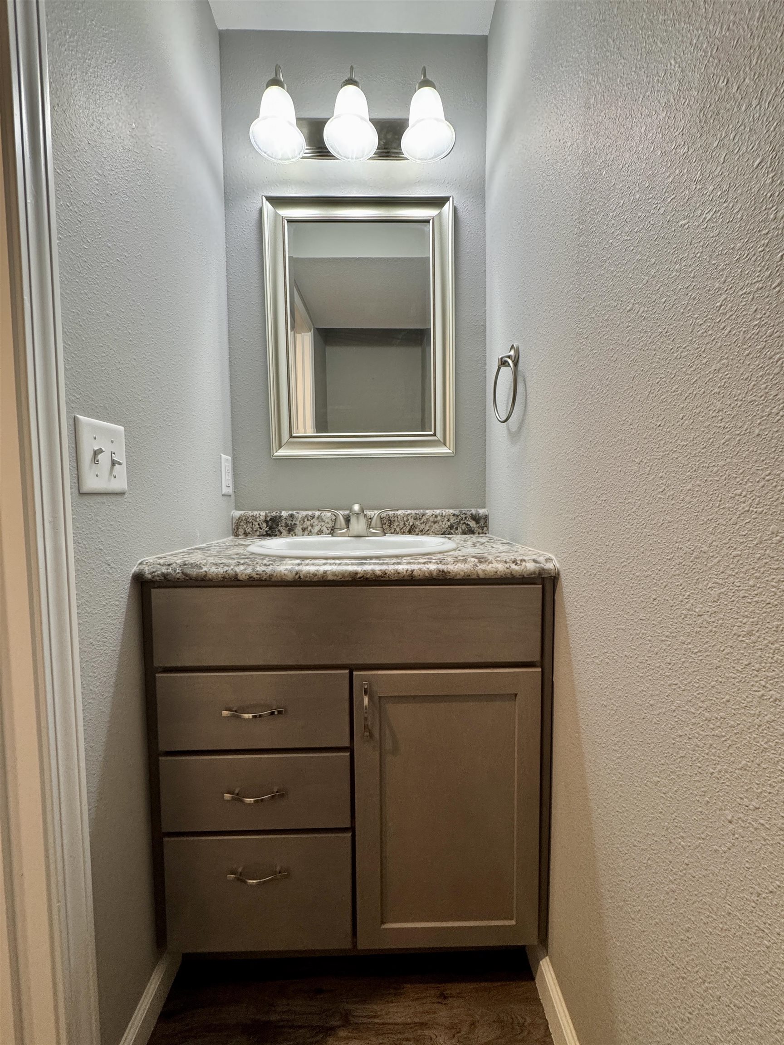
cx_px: 392
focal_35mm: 14
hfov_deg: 85.7
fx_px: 423
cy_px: 522
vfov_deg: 102.1
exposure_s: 1/60
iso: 200
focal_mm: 2.22
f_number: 2.2
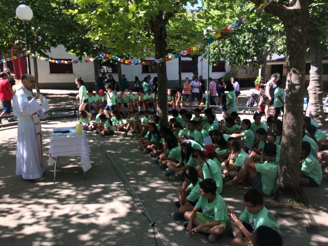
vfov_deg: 48.2
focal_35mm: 29
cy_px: 123
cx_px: 164
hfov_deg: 61.7
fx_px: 275
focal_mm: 4.15
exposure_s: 1/540
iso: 32
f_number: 2.2
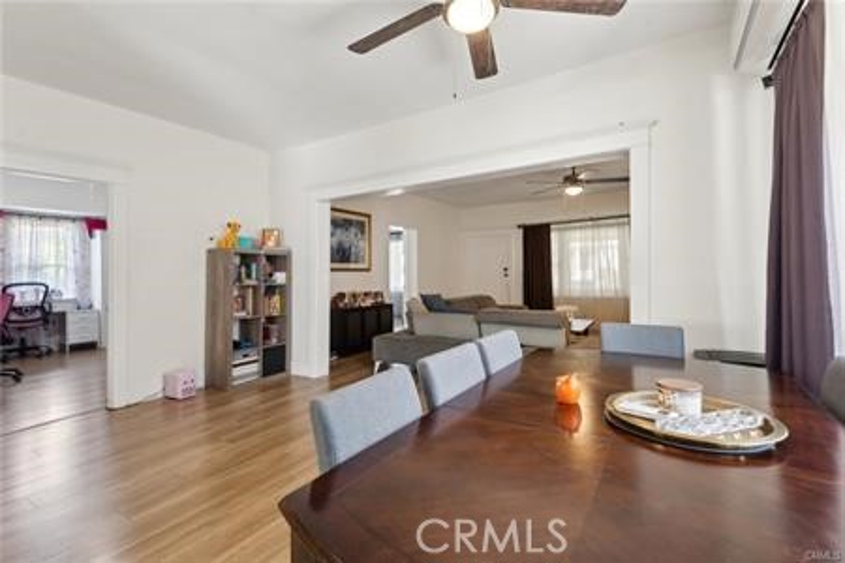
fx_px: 376
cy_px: 282
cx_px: 422
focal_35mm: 16
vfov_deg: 73.7
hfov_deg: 96.7
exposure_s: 1/10
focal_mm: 16
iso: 400
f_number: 6.3
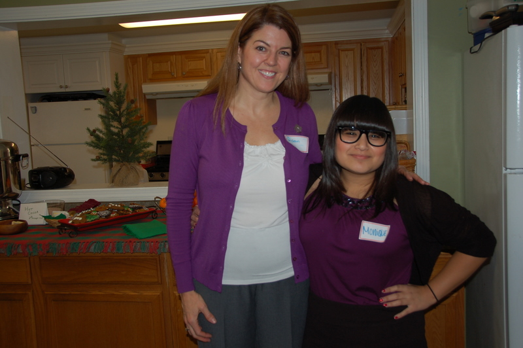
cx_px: 262
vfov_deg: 36.8
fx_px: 523
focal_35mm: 36
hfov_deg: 53.2
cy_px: 174
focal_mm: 24
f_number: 4
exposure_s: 1/60
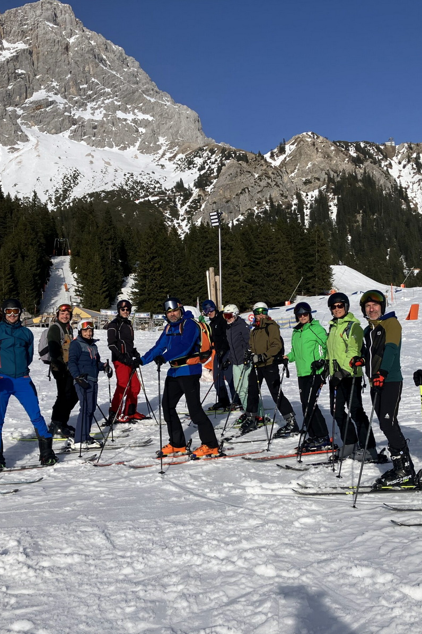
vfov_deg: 49.6
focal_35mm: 39
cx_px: 230
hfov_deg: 34.2
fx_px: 686
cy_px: 317
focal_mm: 3.99
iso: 32
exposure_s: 1/2667
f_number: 1.8
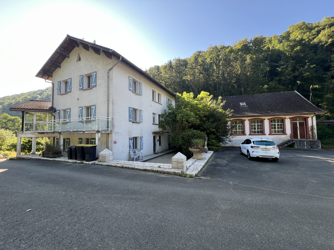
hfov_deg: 106.2
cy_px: 125
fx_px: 125
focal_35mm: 13
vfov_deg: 89.9
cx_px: 167
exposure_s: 1/151
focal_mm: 1.57
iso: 32
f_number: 1.8
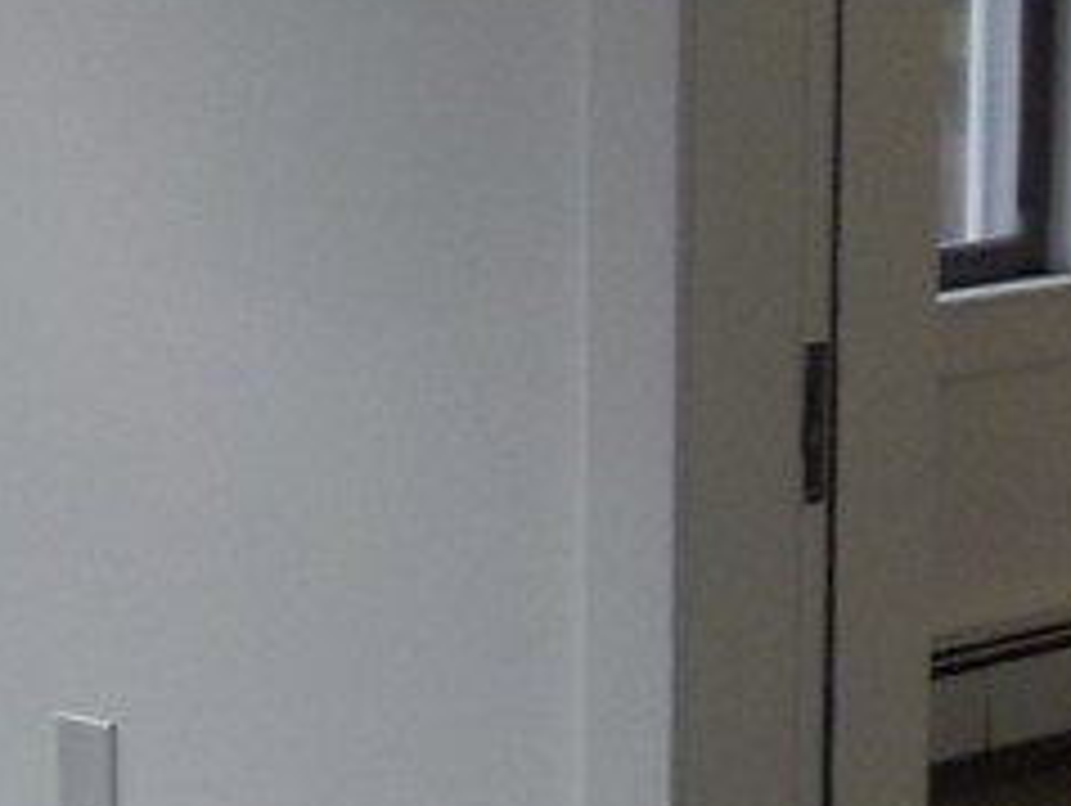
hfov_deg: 13.3
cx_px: -1022
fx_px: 3995
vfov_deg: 11.5
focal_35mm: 129
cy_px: 441
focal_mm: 4.1
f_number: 3.3
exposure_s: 1/50
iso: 125
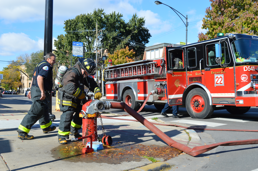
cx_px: 129
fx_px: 269
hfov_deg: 51.3
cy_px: 86
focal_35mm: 38
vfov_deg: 35.4
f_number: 8
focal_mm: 25
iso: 100
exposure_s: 1/250
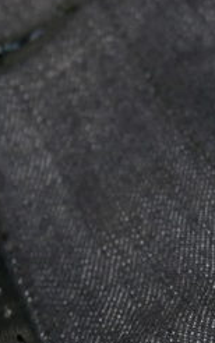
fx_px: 1405
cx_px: 476
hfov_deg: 8.2
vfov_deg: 13.1
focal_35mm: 150
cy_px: -182
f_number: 4
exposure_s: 1/60
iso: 500
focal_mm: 17
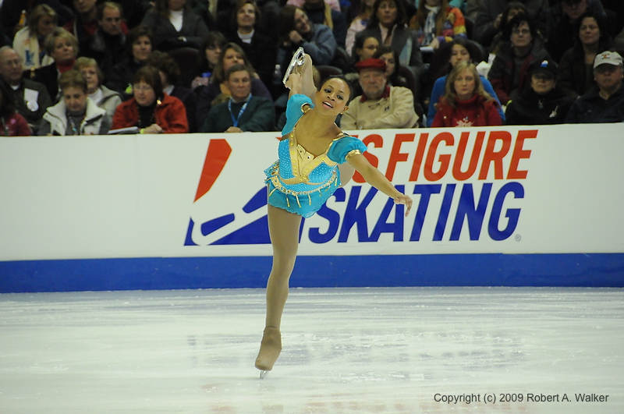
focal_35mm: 300
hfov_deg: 6.9
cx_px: 312
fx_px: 5193
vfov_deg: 4.6
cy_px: 207
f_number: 5.6
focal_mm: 200
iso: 3200
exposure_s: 1/800
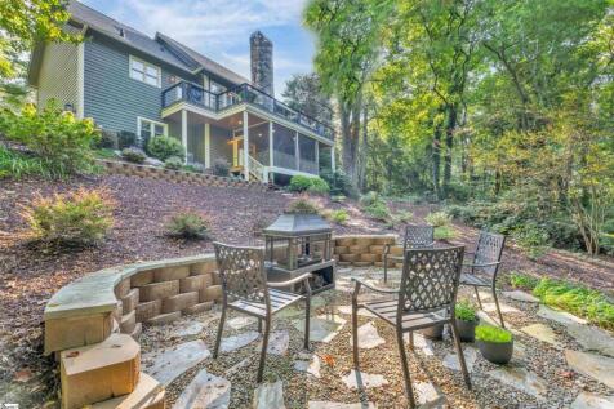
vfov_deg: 73.7
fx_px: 273
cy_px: 204
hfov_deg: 96.8
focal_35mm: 16
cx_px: 307
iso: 320
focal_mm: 16
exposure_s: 1/20
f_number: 9
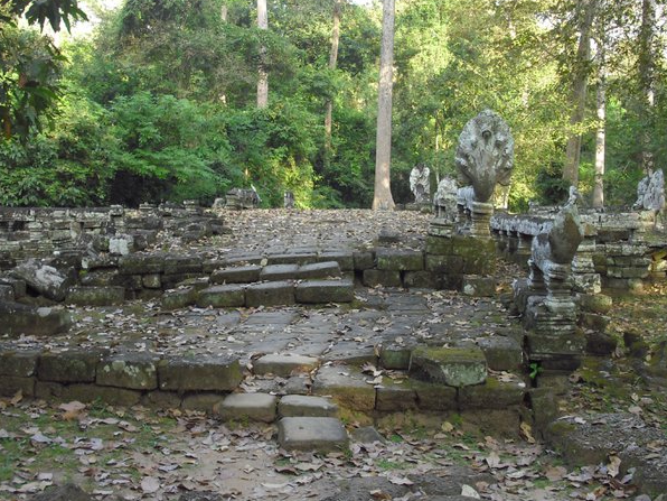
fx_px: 983
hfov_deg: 37.5
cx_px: 338
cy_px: 212
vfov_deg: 28.5
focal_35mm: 51
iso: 100
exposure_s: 1/100
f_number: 2.8
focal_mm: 6.2
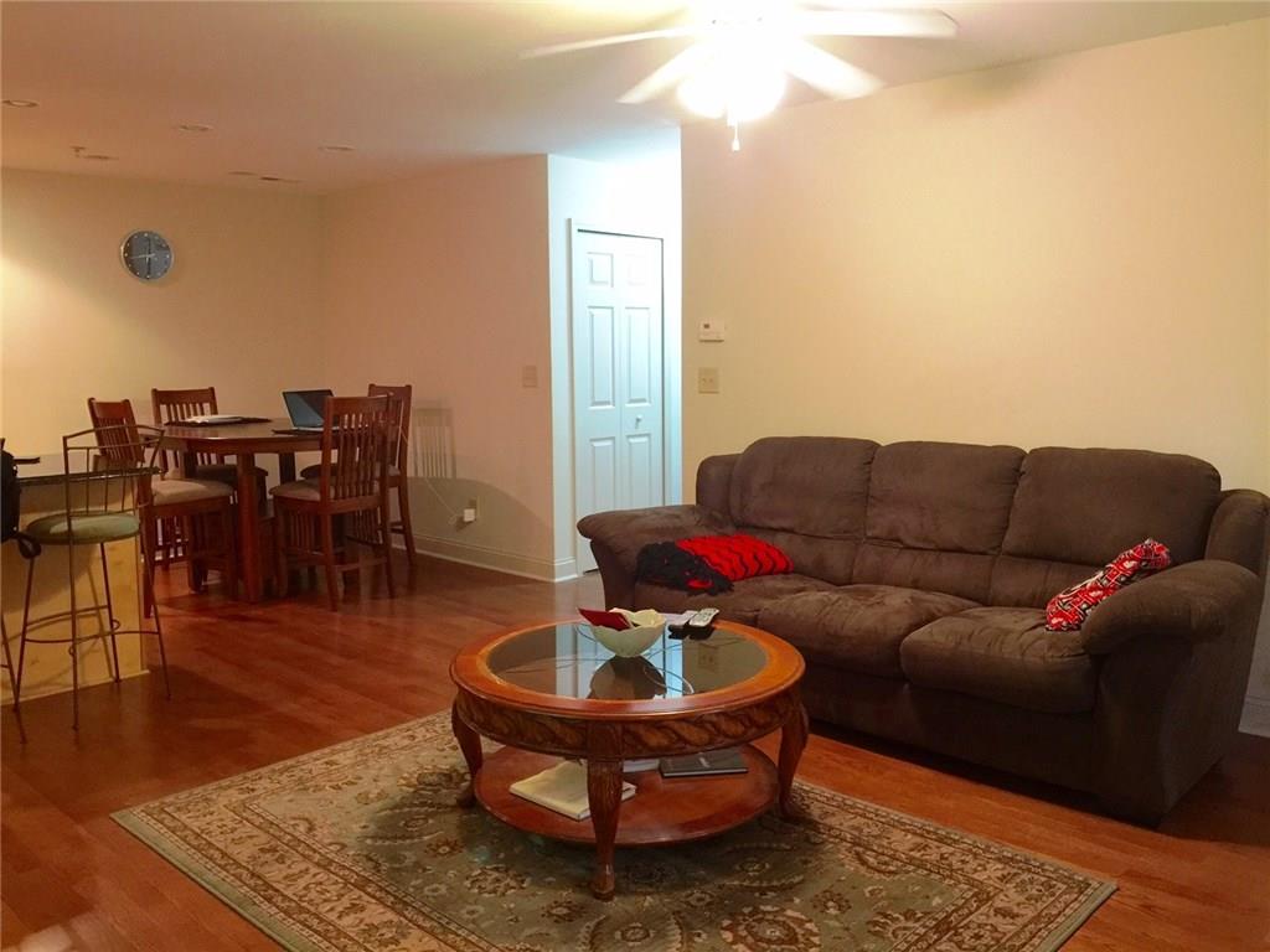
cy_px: 476
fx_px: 1064
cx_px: 635
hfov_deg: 61.7
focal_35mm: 29
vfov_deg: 48.2
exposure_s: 1/10
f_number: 2.2
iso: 125
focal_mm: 4.15
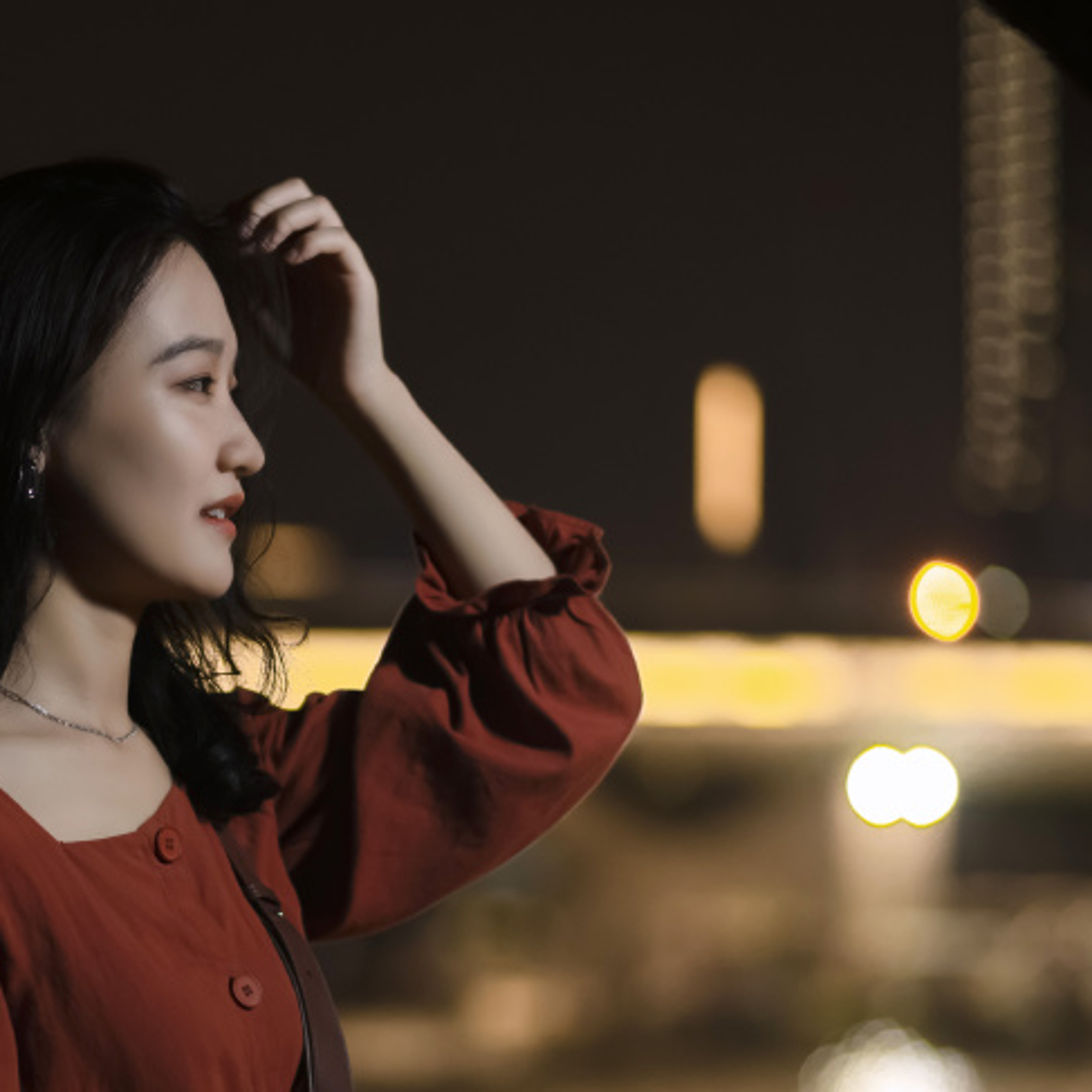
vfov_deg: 9.8
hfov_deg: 9.8
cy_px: 787
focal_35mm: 178
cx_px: 170
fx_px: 6353
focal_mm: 85
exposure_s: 1/200
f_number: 1.8
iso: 800
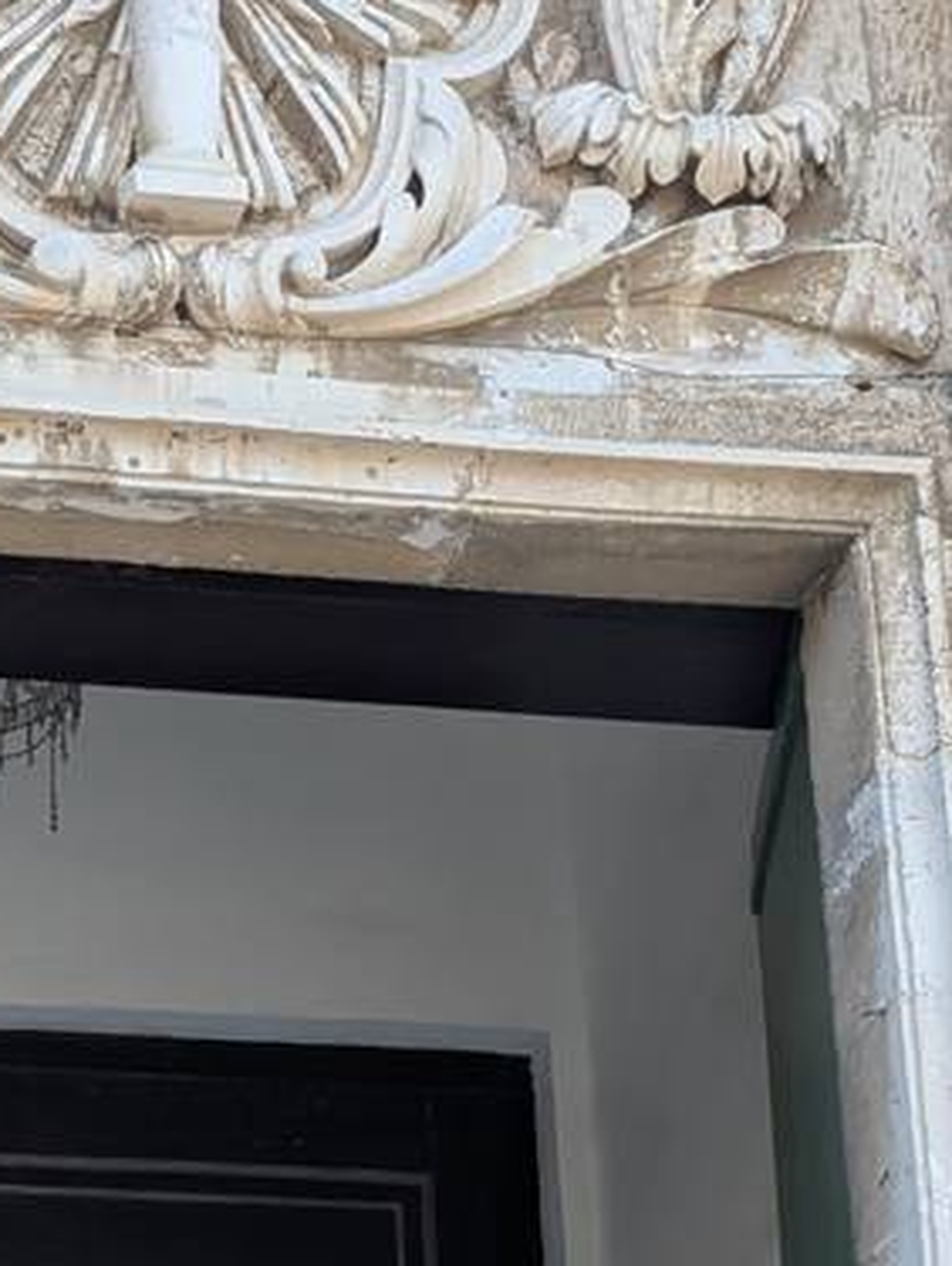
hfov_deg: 11.9
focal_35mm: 125
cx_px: 253
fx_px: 4576
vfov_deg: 15.7
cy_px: 530
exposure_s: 1/335
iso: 75
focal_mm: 6.9
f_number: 1.68
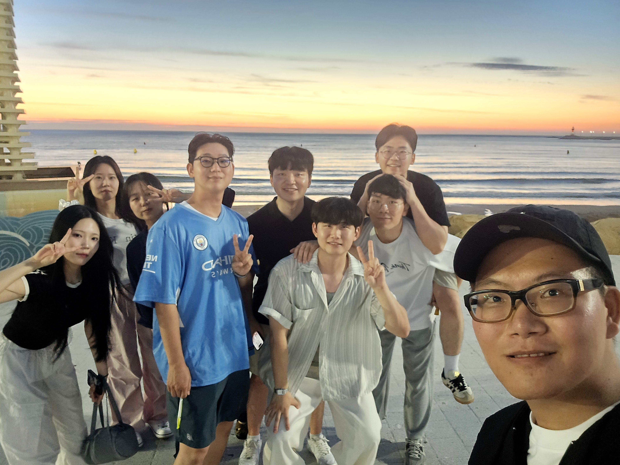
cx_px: 310
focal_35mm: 25
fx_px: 448
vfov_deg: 54.9
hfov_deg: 69.4
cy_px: 232
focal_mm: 3.3
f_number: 2.2
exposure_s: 1/30.1
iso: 640
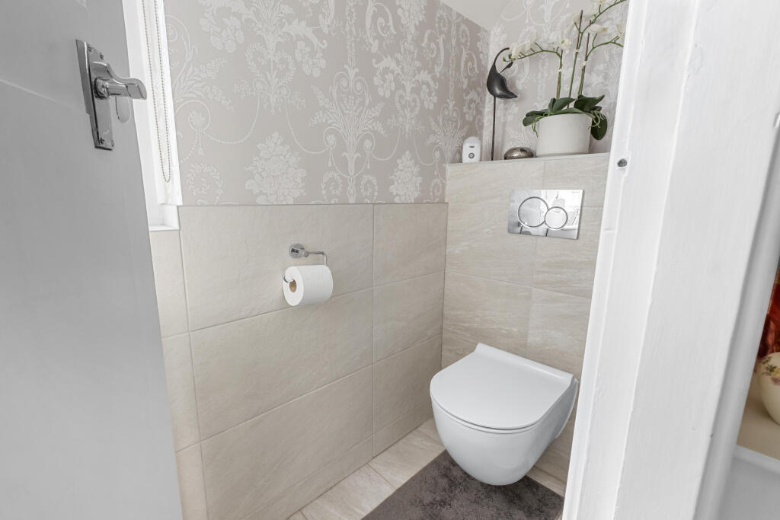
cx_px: 390
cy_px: 260
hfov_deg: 100.4
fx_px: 325
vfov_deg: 77.3
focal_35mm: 15
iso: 2500
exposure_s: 1/15
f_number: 8
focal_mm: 10
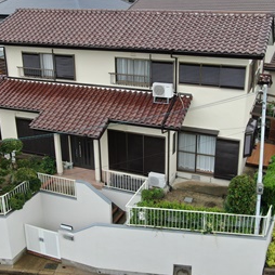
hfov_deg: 42.8
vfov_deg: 42.8
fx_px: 351
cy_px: 138
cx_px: 125
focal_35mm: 39
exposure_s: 1/240
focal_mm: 5.45
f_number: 3.1
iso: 110
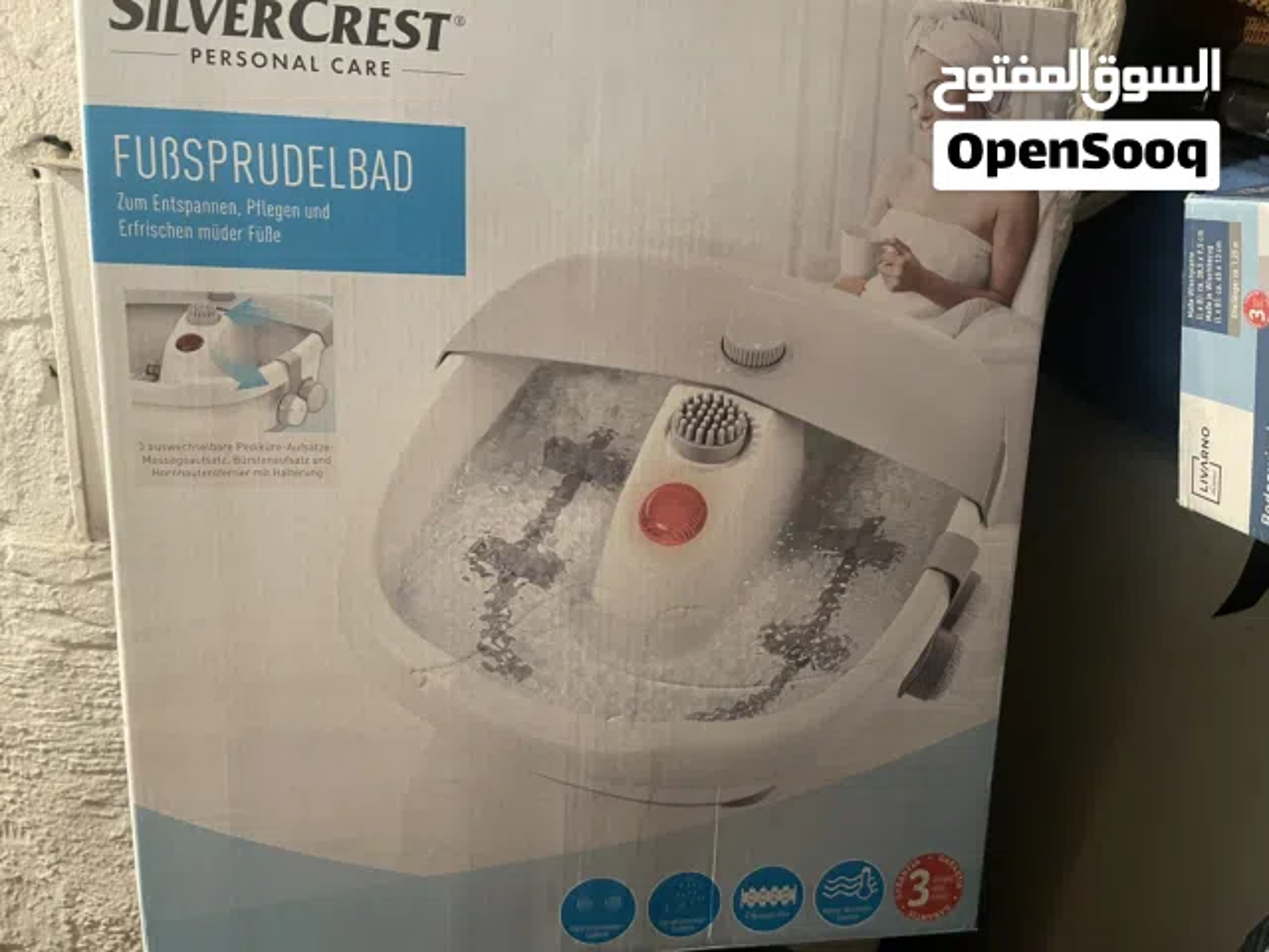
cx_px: 634
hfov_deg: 69.4
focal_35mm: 25
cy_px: 476
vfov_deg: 54.9
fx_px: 916
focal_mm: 5.1
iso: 500
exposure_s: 1/25
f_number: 1.6
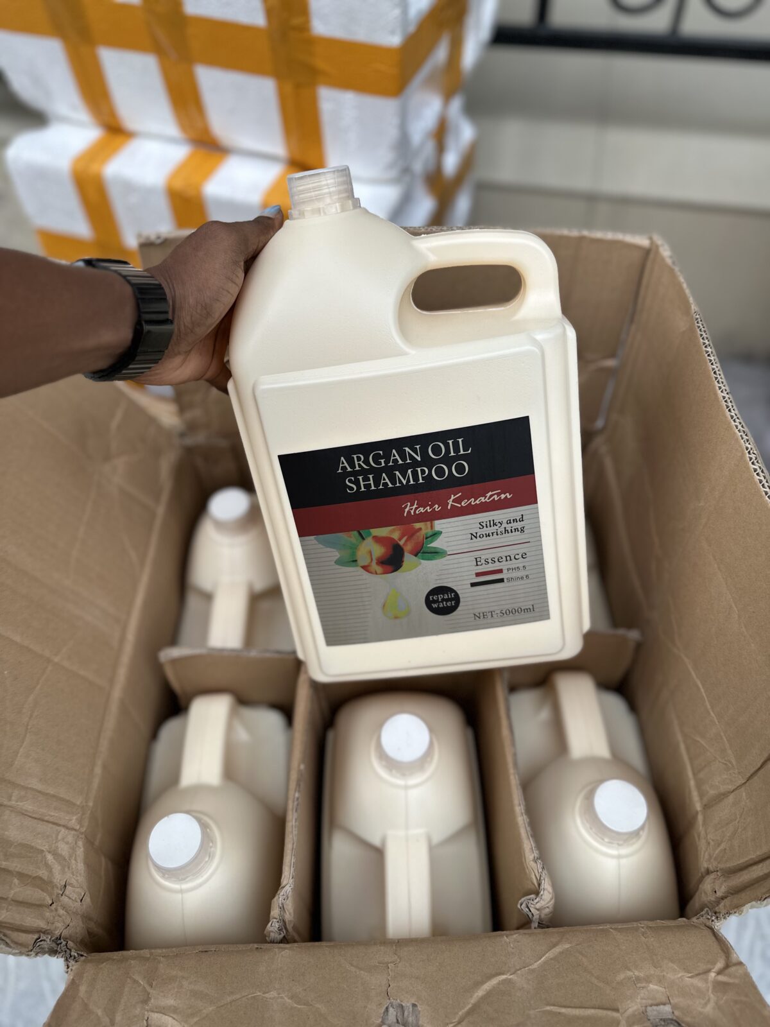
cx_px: 385
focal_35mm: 24
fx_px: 712
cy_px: 514
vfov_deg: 71.6
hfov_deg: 56.8
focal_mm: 6.86
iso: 80
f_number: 1.78
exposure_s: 1/650
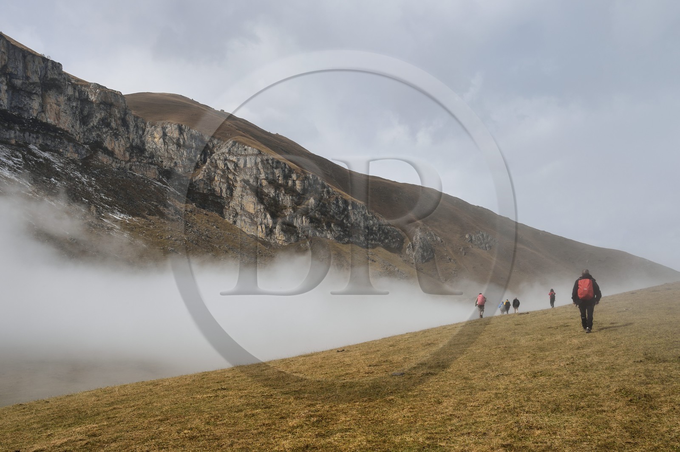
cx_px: 340
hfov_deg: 54.5
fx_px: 661
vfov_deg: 37.8
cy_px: 226
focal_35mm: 35
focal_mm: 35
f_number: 14
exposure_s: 1/250
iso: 200
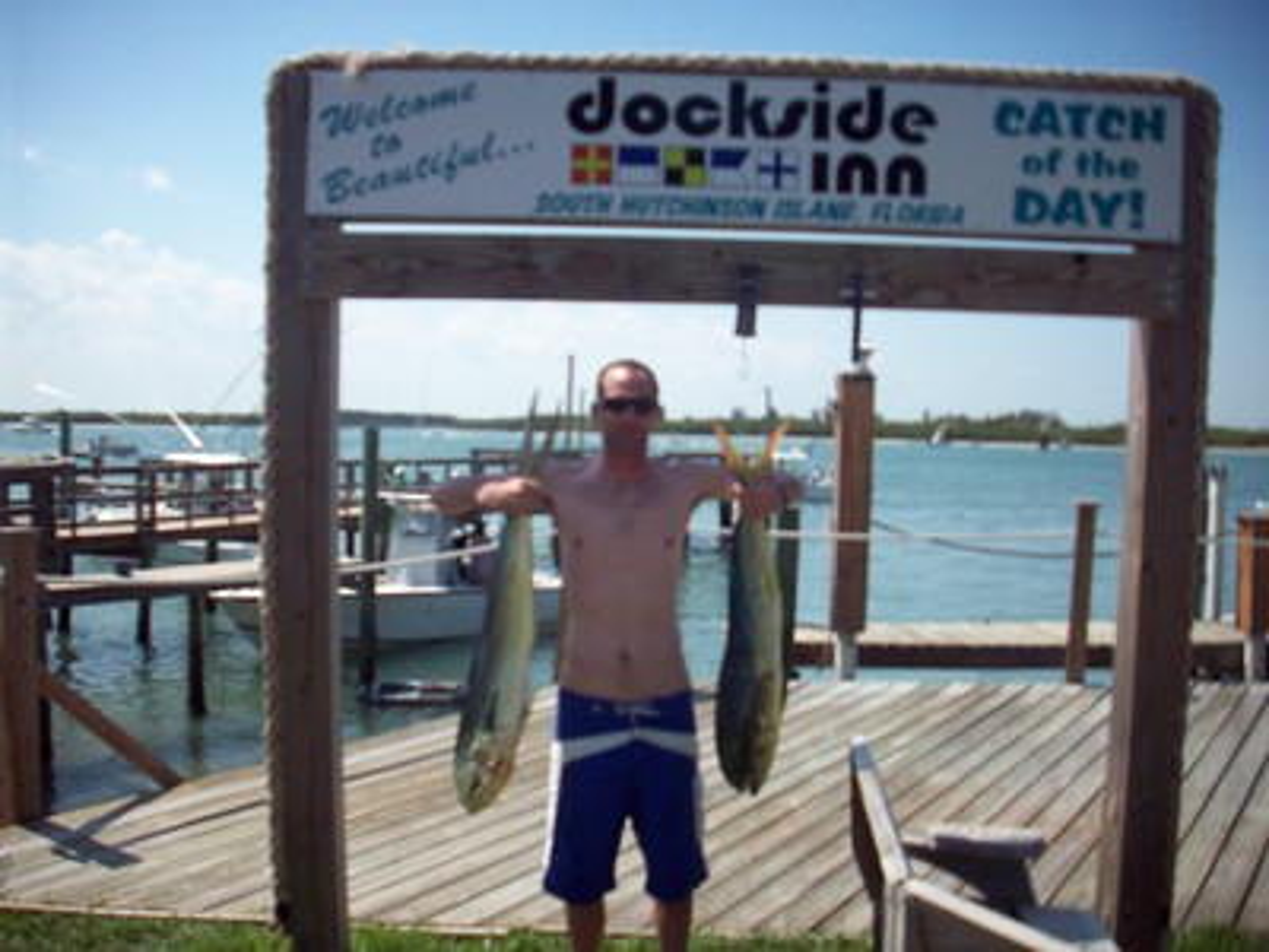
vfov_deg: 38.7
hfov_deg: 50.1
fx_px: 1356
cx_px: 634
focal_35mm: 37
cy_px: 476
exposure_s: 1/400
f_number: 5.6
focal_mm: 6.2
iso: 80
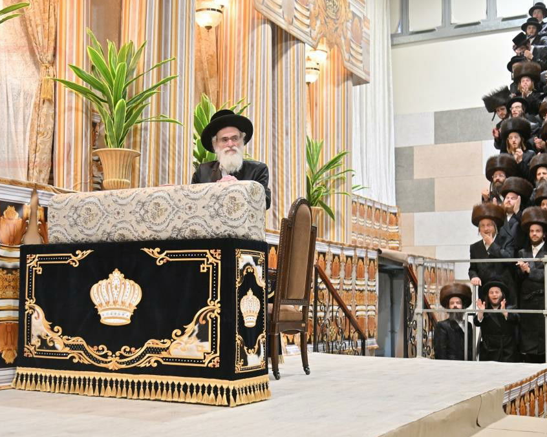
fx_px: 810
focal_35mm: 50
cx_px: 222
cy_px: 219
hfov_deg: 37.2
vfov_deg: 30.3
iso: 1000
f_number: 4
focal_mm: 44
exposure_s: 1/200
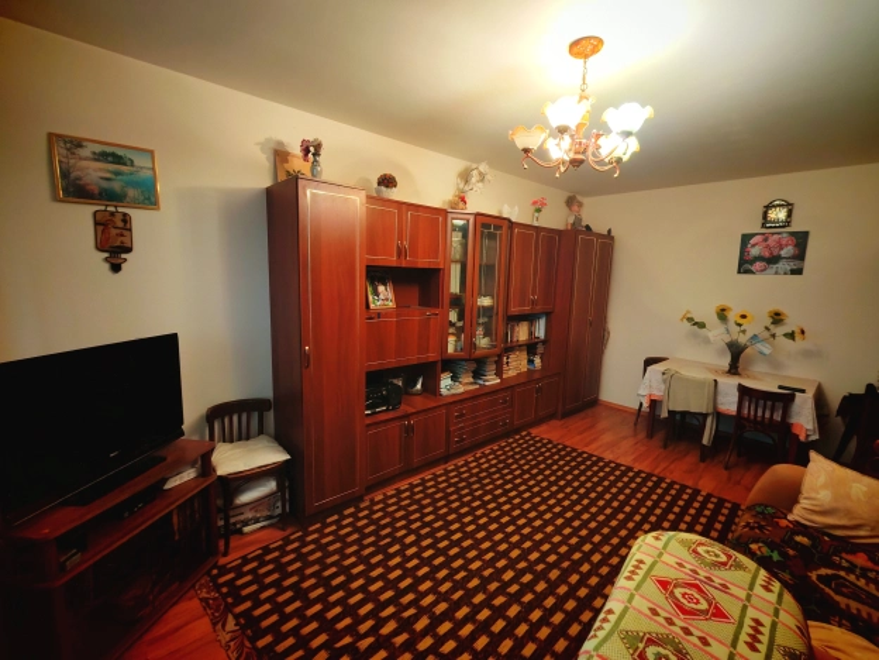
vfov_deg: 78.1
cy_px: 330
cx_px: 440
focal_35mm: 16
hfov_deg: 94.5
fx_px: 406
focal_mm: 1.96
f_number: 2.2
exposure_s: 1/17
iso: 80
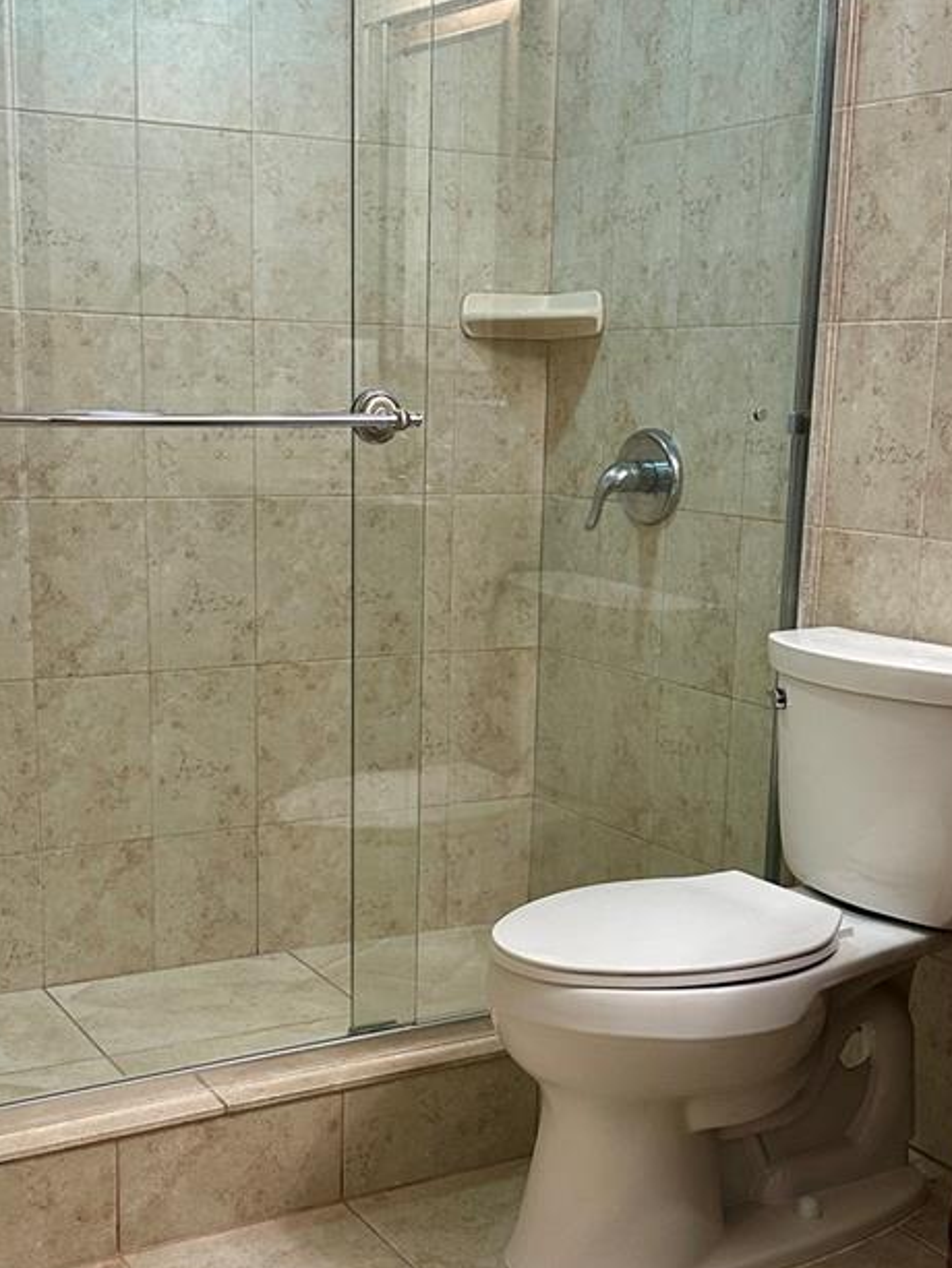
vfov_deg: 40.3
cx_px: 449
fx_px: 1723
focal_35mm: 47
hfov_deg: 30.9
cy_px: 743
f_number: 1.78
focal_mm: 6.86
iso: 200
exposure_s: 1/60
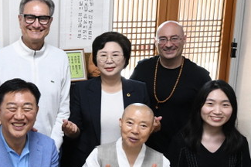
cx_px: 27
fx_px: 432
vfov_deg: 21.8
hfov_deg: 31.0
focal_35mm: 62
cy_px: 114
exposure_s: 1/125
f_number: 5.6
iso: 3200
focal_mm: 21
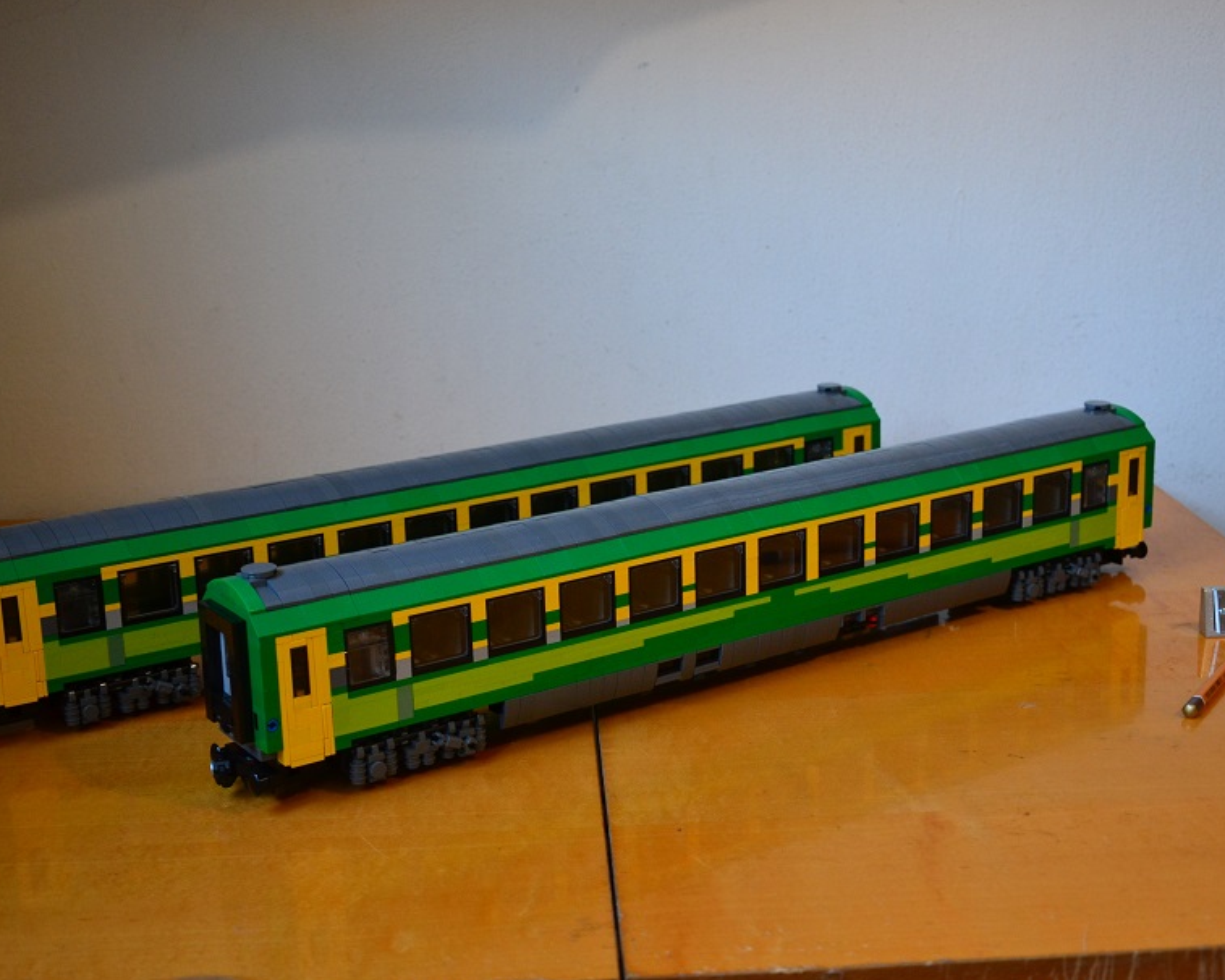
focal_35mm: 48
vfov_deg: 31.5
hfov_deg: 38.8
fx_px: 1741
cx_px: 617
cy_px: 491
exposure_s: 1/40
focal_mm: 28
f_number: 4
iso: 800
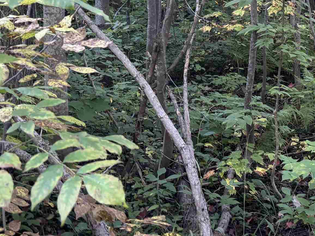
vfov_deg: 20.2
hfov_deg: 26.7
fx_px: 628
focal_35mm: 69
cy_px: -32
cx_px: 314
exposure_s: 1/60
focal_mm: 5.96
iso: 125
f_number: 1.6
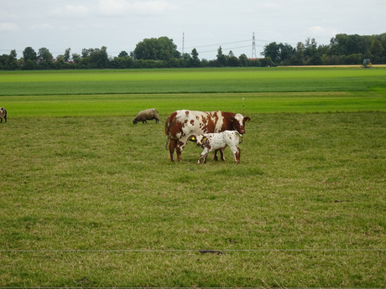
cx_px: 193
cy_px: 144
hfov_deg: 20.4
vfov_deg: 15.4
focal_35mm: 96
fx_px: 1070
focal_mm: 15.18
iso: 80
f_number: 5
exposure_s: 1/200
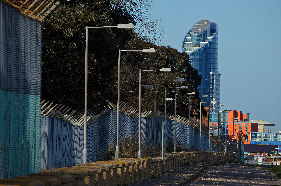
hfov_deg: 4.6
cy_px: 93
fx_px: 3505
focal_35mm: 450
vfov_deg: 3.0
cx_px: 140
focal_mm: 300
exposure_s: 1/320
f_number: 13
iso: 200
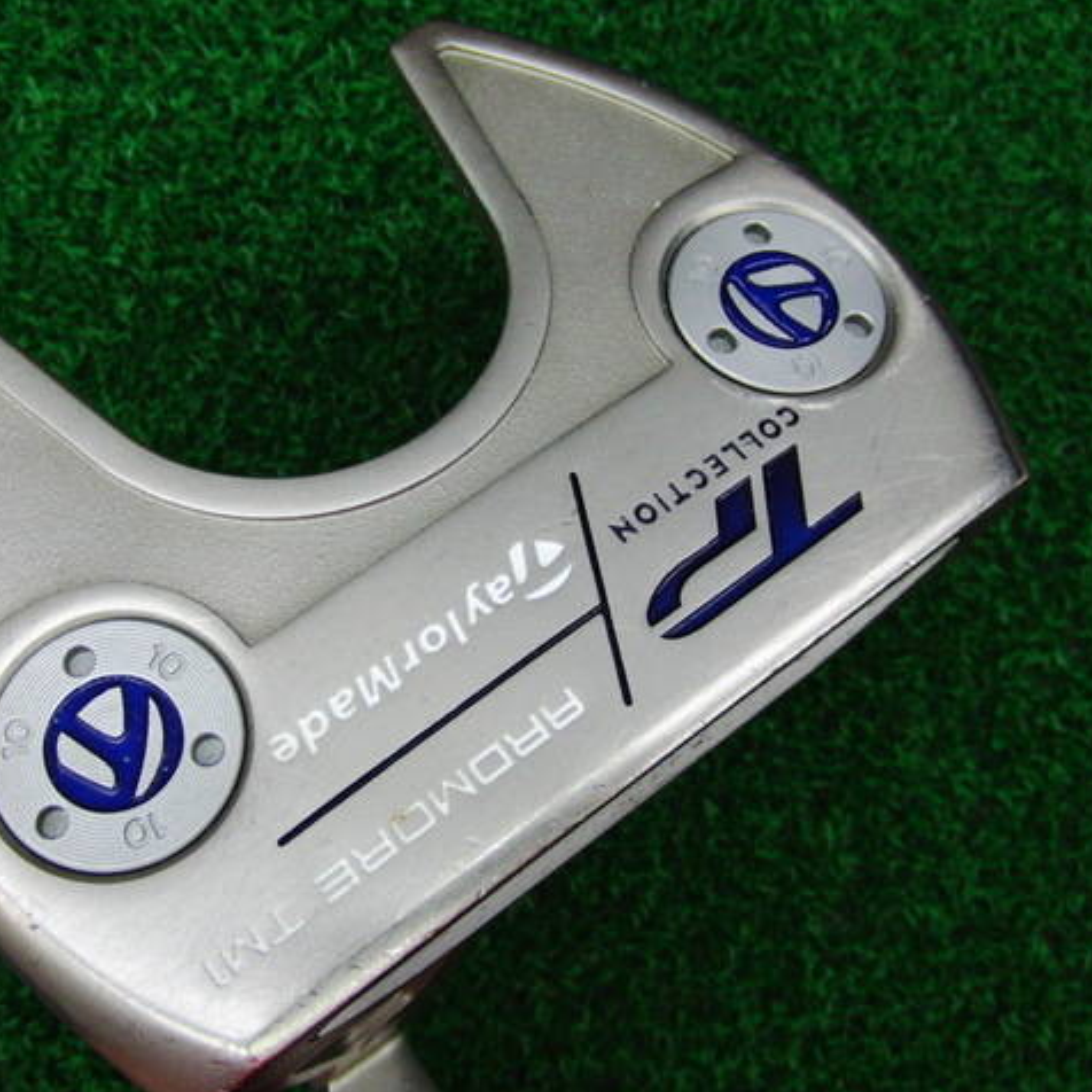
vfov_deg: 38.3
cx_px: 498
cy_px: 546
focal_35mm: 44
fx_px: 1570
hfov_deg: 38.3
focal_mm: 6.42
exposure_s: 1/80
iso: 320
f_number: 3.6
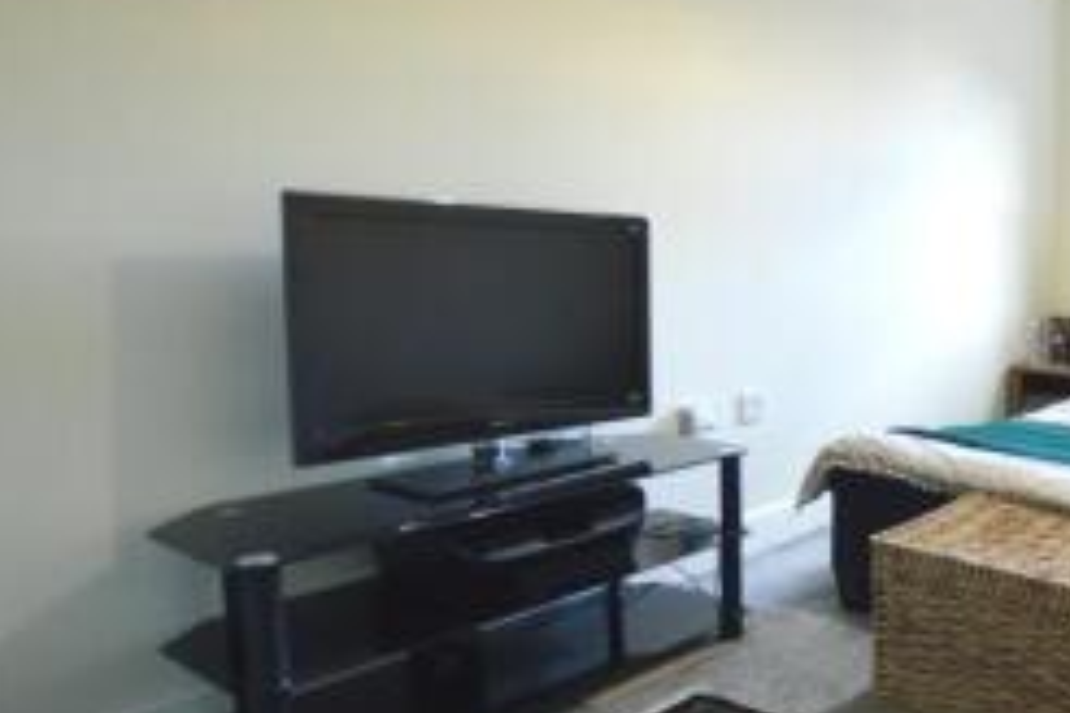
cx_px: 1018
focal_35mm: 29
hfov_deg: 53.2
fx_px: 862
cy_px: 346
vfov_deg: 45.0
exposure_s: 1/60
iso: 450
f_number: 3.5
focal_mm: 10
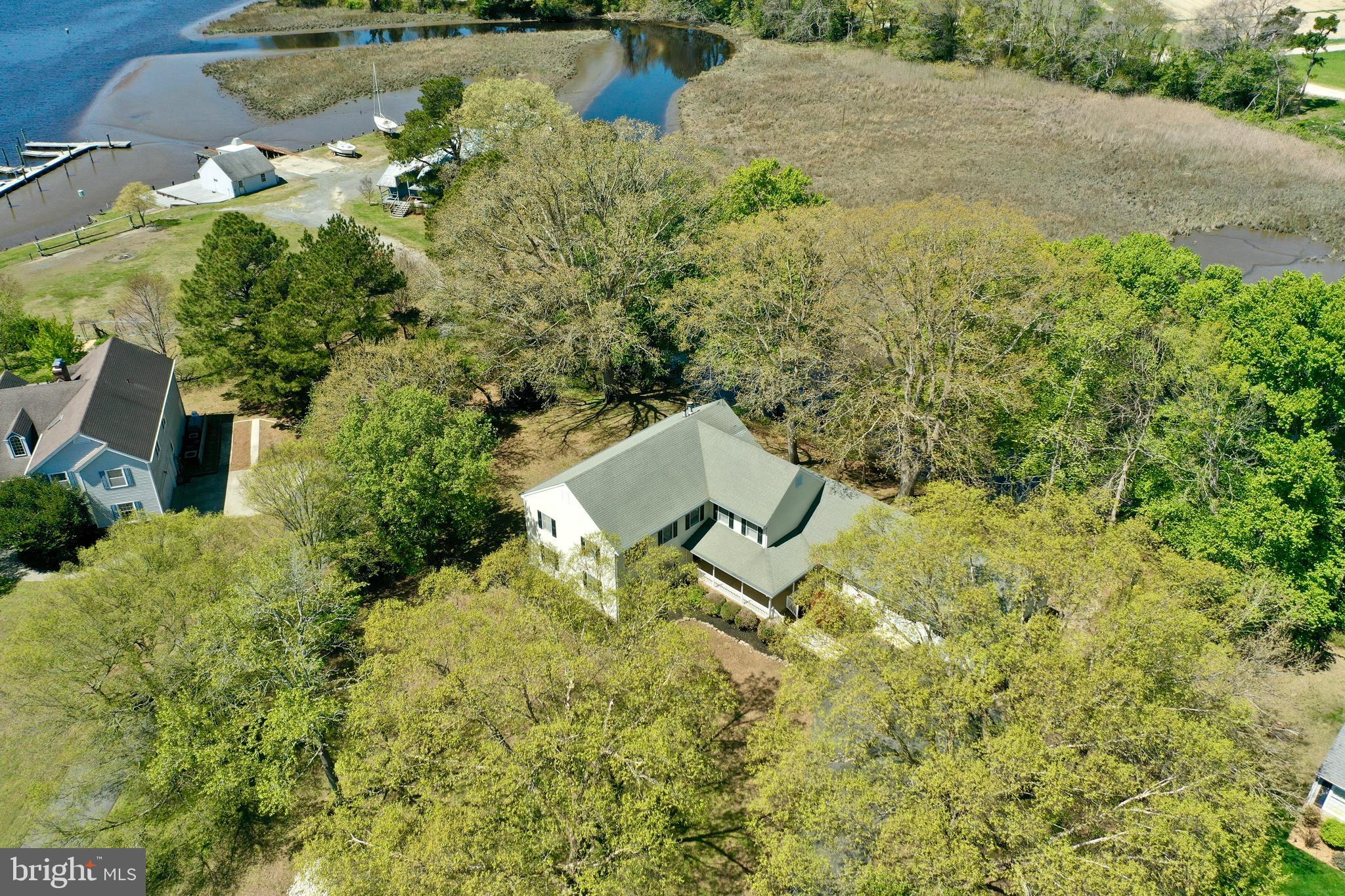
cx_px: 672
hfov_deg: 65.5
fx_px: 1046
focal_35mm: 28
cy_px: 448
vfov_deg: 46.4
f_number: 3.5
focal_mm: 10.26
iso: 100
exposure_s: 1/50
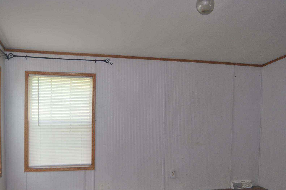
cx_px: 150
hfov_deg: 54.5
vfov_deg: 37.6
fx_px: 278
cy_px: 112
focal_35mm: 35
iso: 400
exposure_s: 1/125
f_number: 3.5
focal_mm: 18
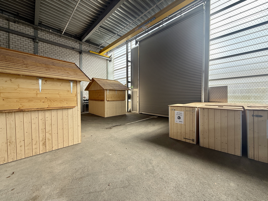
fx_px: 108
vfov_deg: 85.7
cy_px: 100
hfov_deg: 102.1
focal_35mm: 14
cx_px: 134
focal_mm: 2.22
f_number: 2.2
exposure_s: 1/102
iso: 64
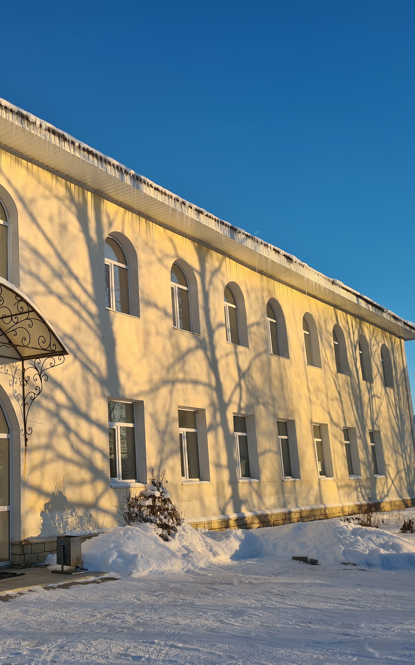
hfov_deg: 33.0
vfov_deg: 52.7
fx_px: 670
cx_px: 55
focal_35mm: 37
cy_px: 334
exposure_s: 1/1652
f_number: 1.8
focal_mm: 5.4
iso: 50
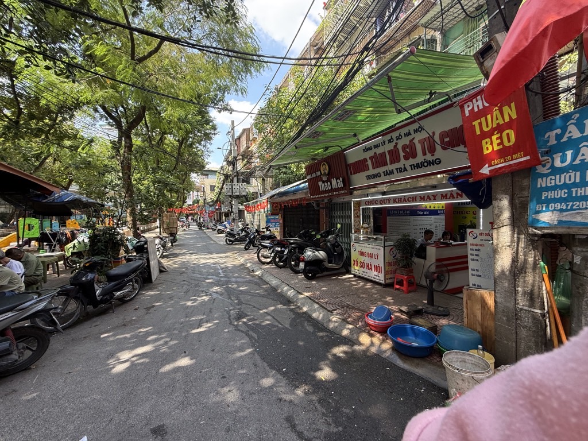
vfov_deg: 85.7
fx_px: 238
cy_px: 220
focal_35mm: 14
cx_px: 294
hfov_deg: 102.1
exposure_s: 1/167
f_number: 2.2
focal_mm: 2.22
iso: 64
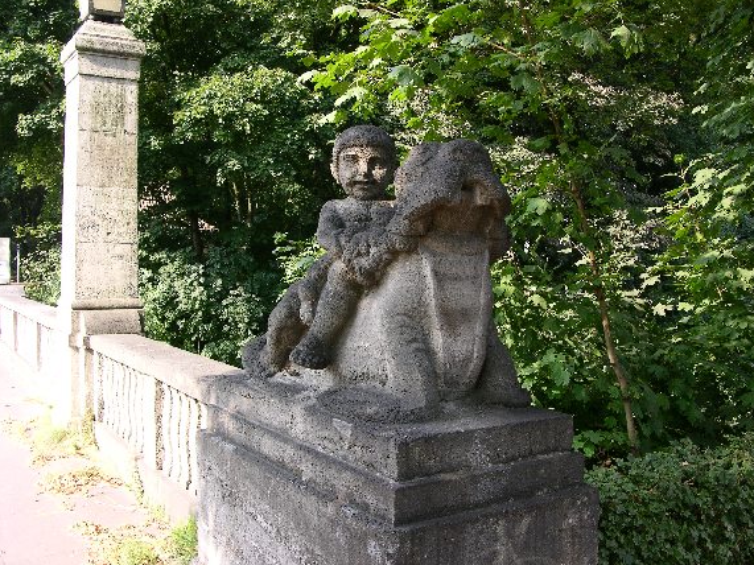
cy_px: 288
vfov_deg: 39.6
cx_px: 385
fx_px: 784
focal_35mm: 36
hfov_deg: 51.4
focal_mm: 8.9
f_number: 5
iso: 50
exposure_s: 1/46
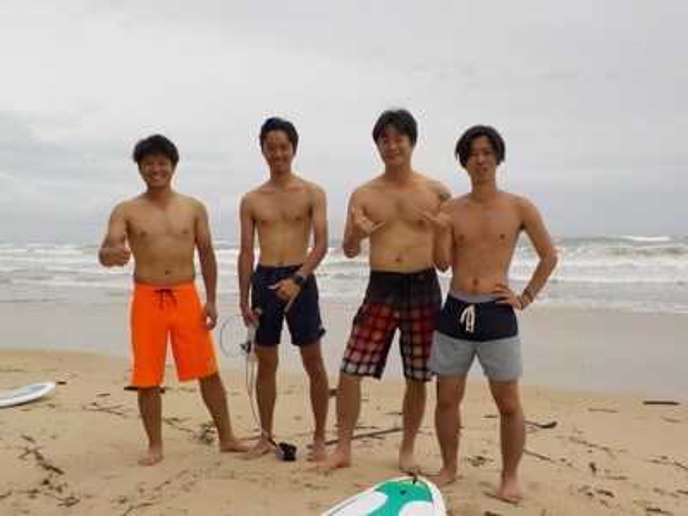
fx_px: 596
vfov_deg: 46.8
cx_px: 344
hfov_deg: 60.0
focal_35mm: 30
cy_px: 258
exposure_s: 1/800
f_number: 3.3
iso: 125
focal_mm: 4.1
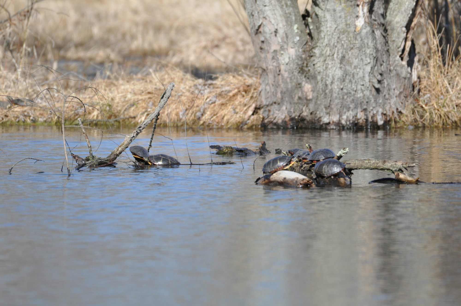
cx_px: 230
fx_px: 9593
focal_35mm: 750
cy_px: 153
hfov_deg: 2.8
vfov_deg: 1.8
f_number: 5.6
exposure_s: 1/3200
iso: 800
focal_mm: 500
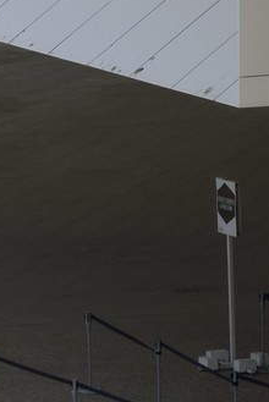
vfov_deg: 2.9
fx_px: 7874
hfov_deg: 2.0
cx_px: -304
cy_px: -517
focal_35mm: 704
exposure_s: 1/320
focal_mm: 145
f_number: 10
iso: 100
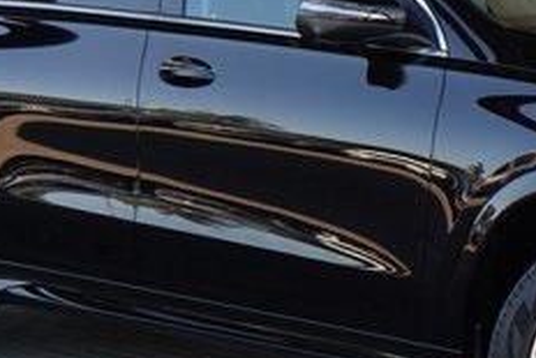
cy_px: 218
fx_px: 1683
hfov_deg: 17.8
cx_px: 469
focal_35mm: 113
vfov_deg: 12.1
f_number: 8
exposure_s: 1/500
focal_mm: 41
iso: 1000
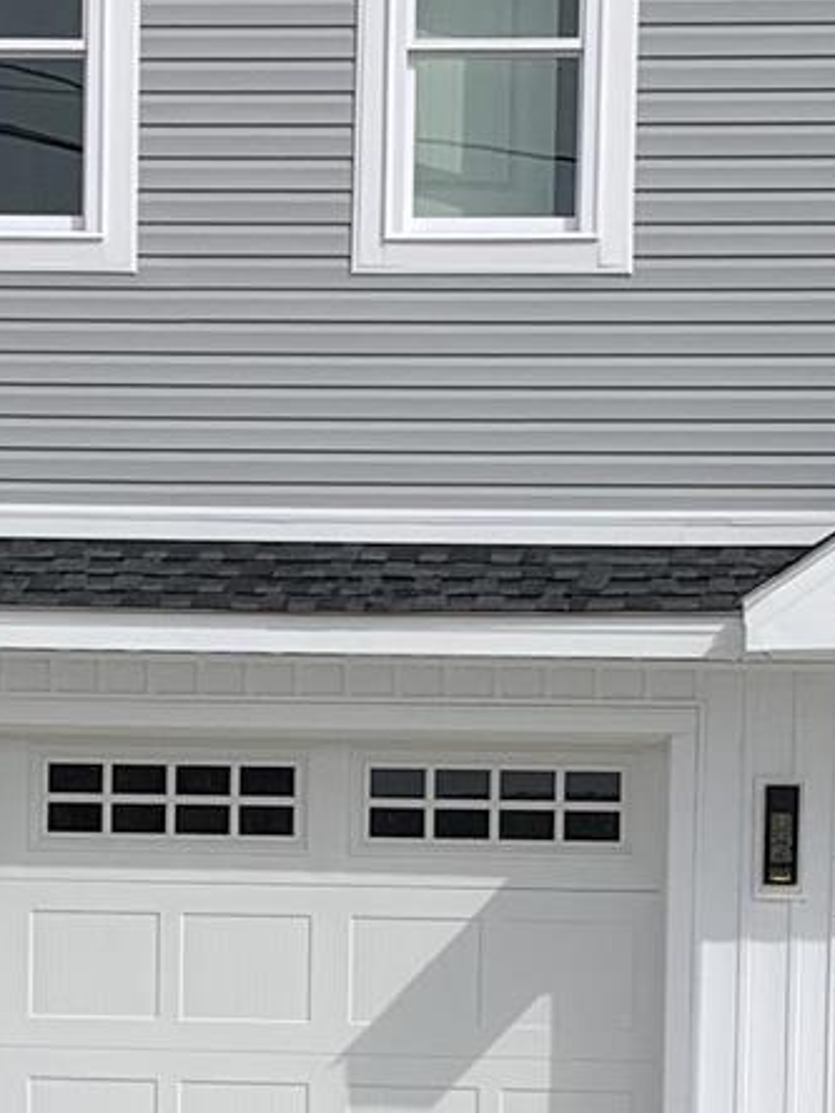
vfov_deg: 14.3
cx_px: 371
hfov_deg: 11.0
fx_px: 4342
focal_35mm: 135
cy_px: 1153
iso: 25
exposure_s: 1/3788
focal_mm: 4.25
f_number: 1.8
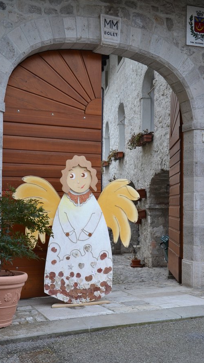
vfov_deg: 49.4
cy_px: 182
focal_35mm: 41
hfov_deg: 29.0
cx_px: 97
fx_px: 395
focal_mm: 26
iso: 400
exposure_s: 1/40
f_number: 4
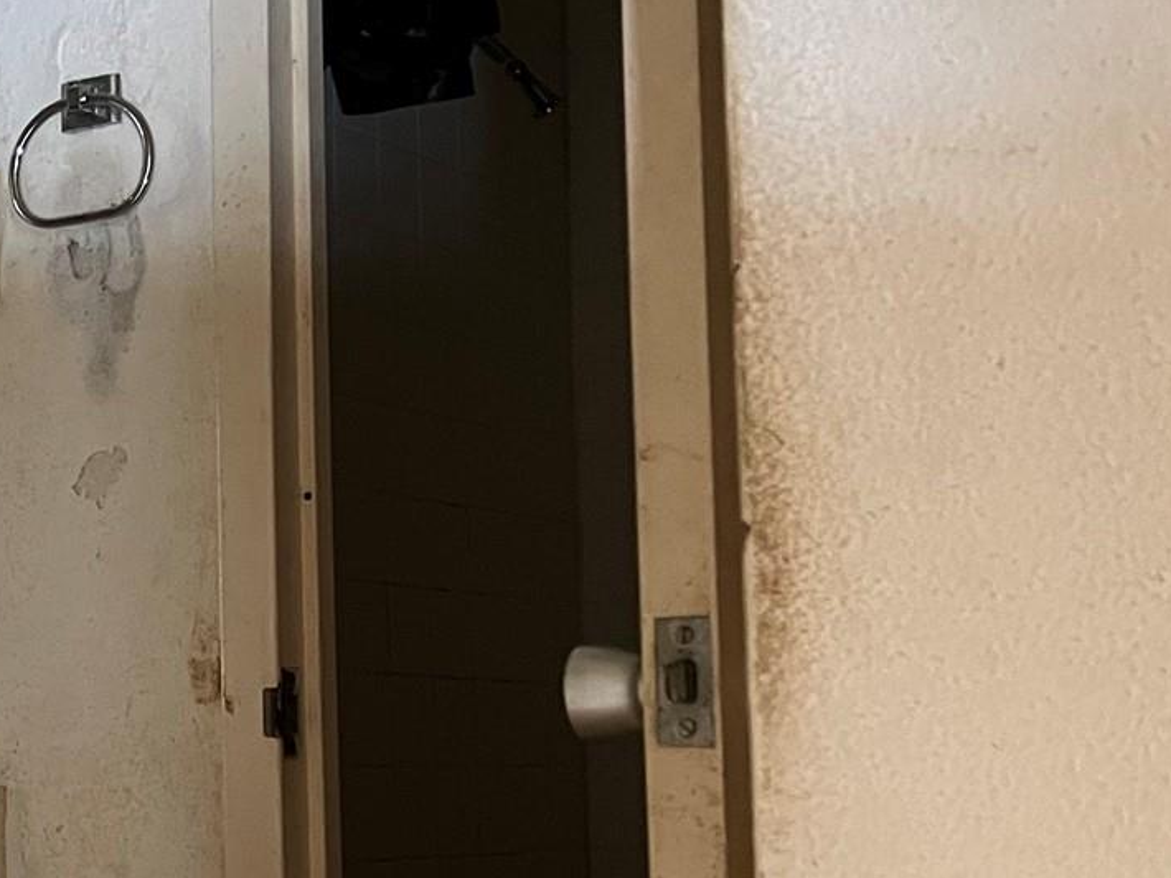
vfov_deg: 19.6
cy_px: 469
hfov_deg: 23.3
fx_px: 2536
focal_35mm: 75
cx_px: -313
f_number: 1.5
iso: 500
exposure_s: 1/60
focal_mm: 5.7
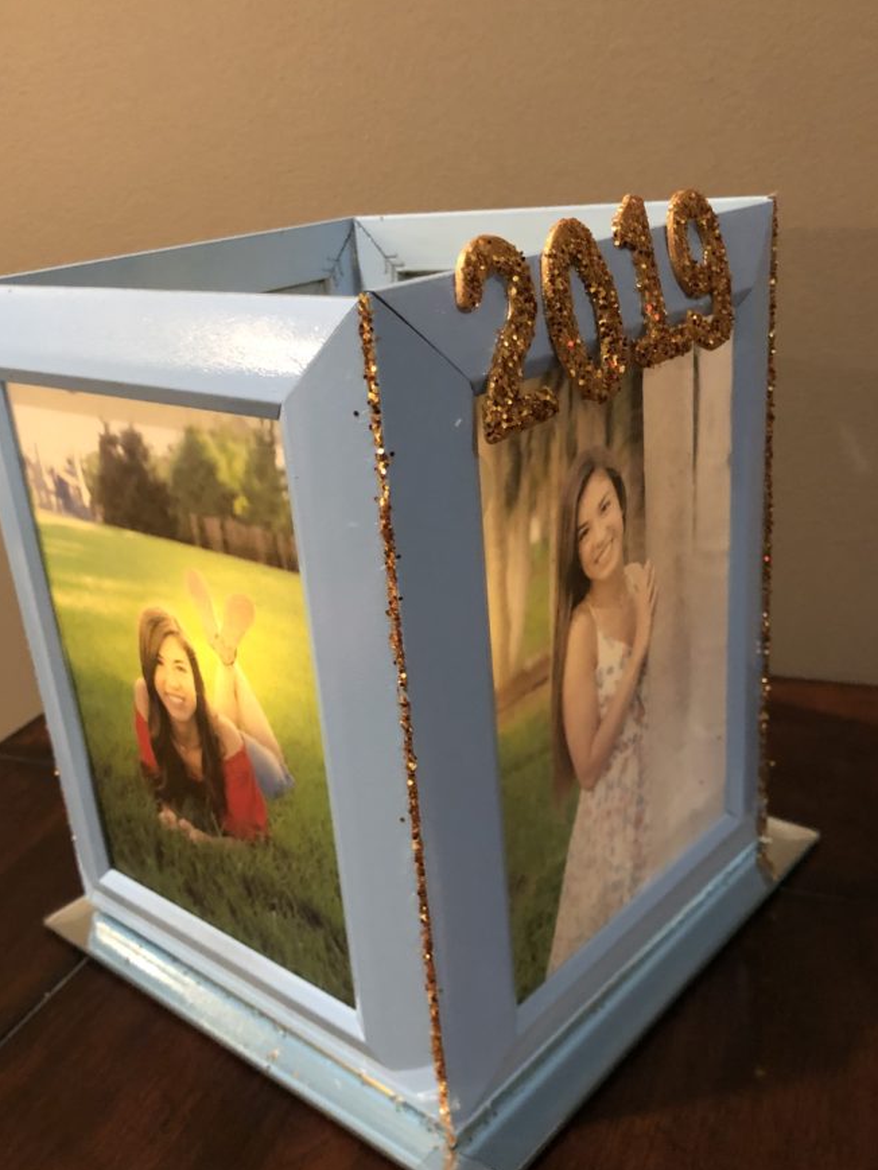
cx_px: 385
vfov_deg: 55.3
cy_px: 594
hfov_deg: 42.9
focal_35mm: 33
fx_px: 1116
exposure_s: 1/4
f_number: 1.8
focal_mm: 4
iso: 100
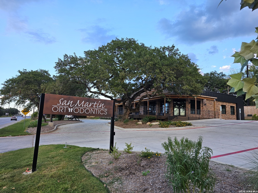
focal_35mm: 23
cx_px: 129
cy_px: 96
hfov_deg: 73.9
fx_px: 171
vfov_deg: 58.9
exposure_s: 1/207
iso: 25
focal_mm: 6.3
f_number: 1.7
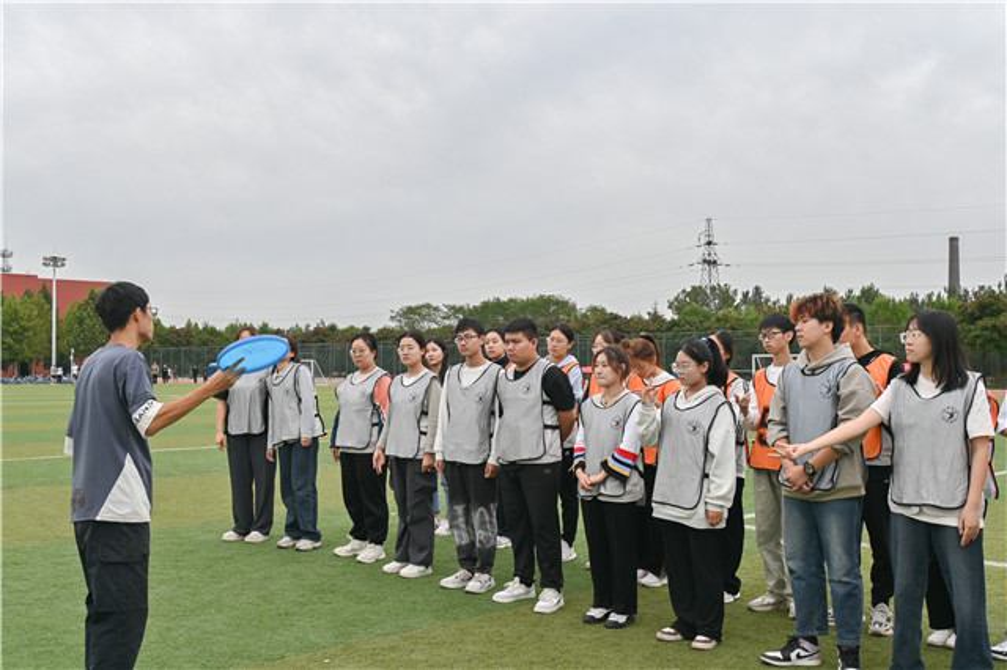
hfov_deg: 51.3
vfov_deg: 35.5
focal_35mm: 38
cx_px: 504
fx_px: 1048
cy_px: 335
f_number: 5.6
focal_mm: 25
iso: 100
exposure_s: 1/250
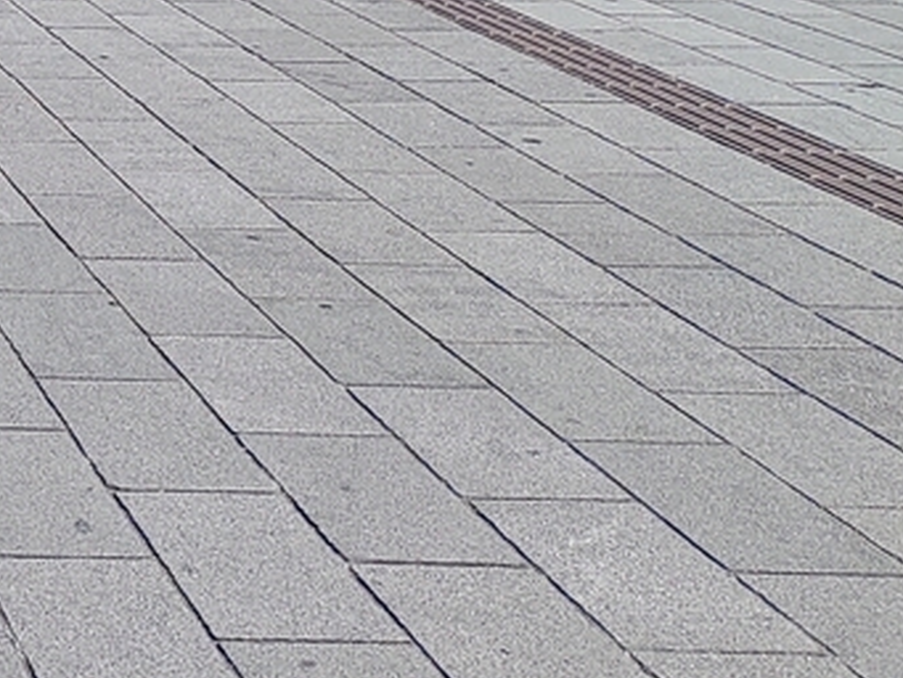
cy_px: -416
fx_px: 2479
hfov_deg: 17.4
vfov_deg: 14.3
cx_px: -638
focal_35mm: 95
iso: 100
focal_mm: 4.71
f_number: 1.79
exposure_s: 1/2054
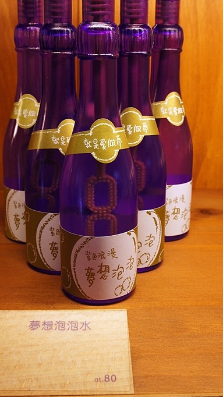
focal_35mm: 48
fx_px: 502
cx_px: 95
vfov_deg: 43.0
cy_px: 163
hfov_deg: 25.0
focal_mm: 23
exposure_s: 1/40
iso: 800
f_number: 9
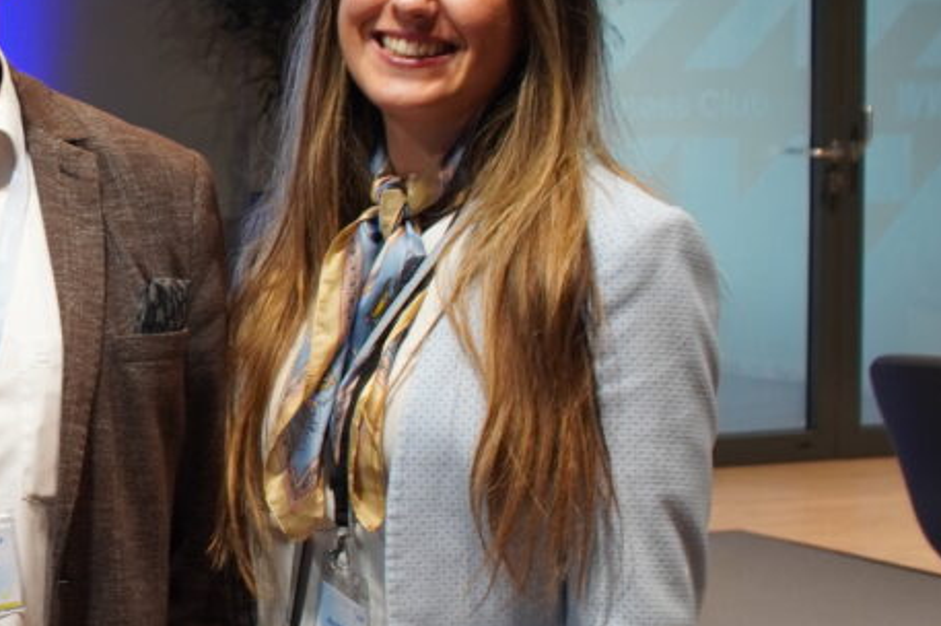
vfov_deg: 11.1
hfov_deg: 15.7
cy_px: 204
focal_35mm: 123
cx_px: -336
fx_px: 3213
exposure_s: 1/40
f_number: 5
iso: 500
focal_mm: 26
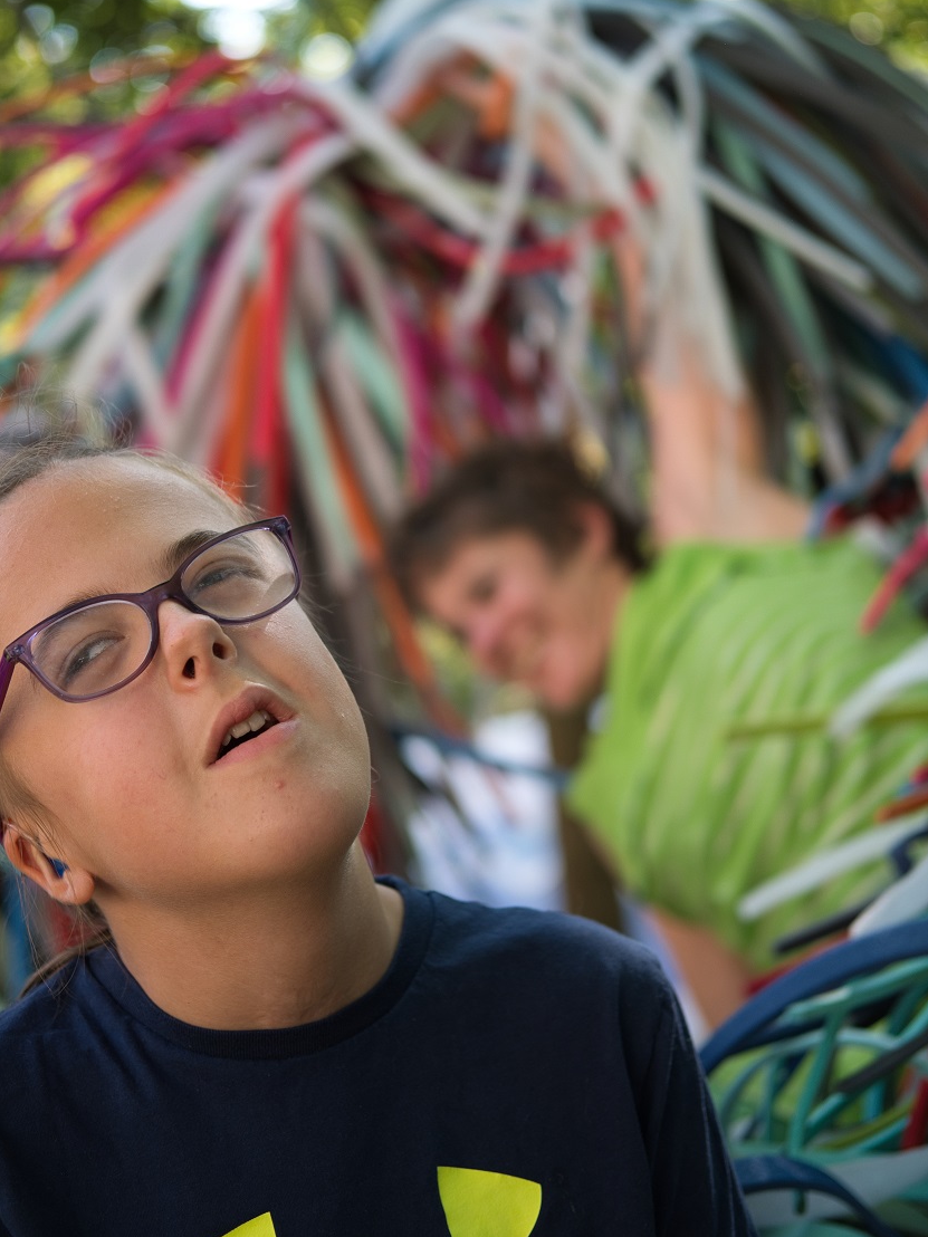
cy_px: 495
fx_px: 2466
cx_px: 431
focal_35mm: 69
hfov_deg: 21.3
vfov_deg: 28.1
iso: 200
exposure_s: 1/500
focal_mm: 35
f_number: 2
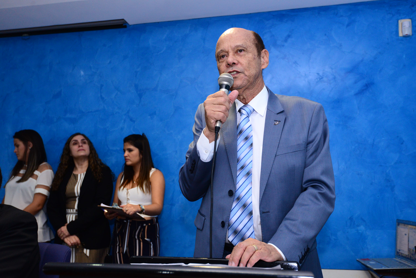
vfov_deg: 37.9
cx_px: 208
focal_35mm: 35
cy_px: 139
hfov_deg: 54.4
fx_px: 405
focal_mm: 35
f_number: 5
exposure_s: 1/125
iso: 2500
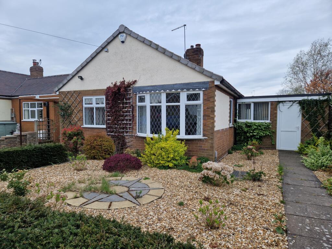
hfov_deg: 73.9
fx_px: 221
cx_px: 166
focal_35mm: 23
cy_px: 124
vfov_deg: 58.9
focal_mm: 5.4
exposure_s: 1/1140
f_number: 1.8
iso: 50
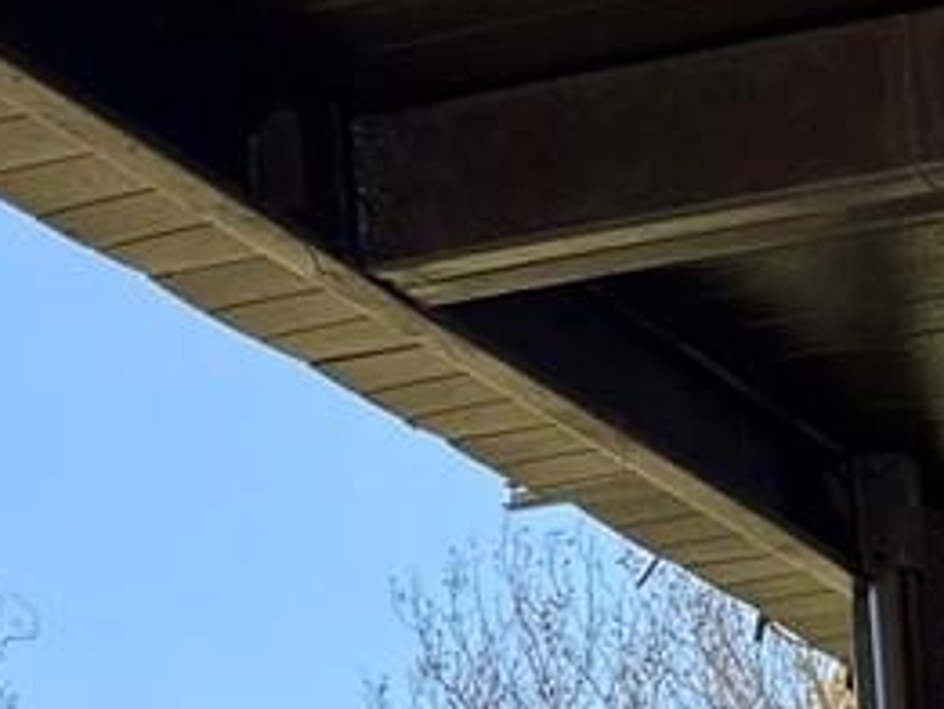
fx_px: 4011
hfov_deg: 12.6
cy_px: 1693
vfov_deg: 9.1
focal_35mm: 147
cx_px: 1541
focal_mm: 6.76
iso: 80
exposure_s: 1/888
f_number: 1.78
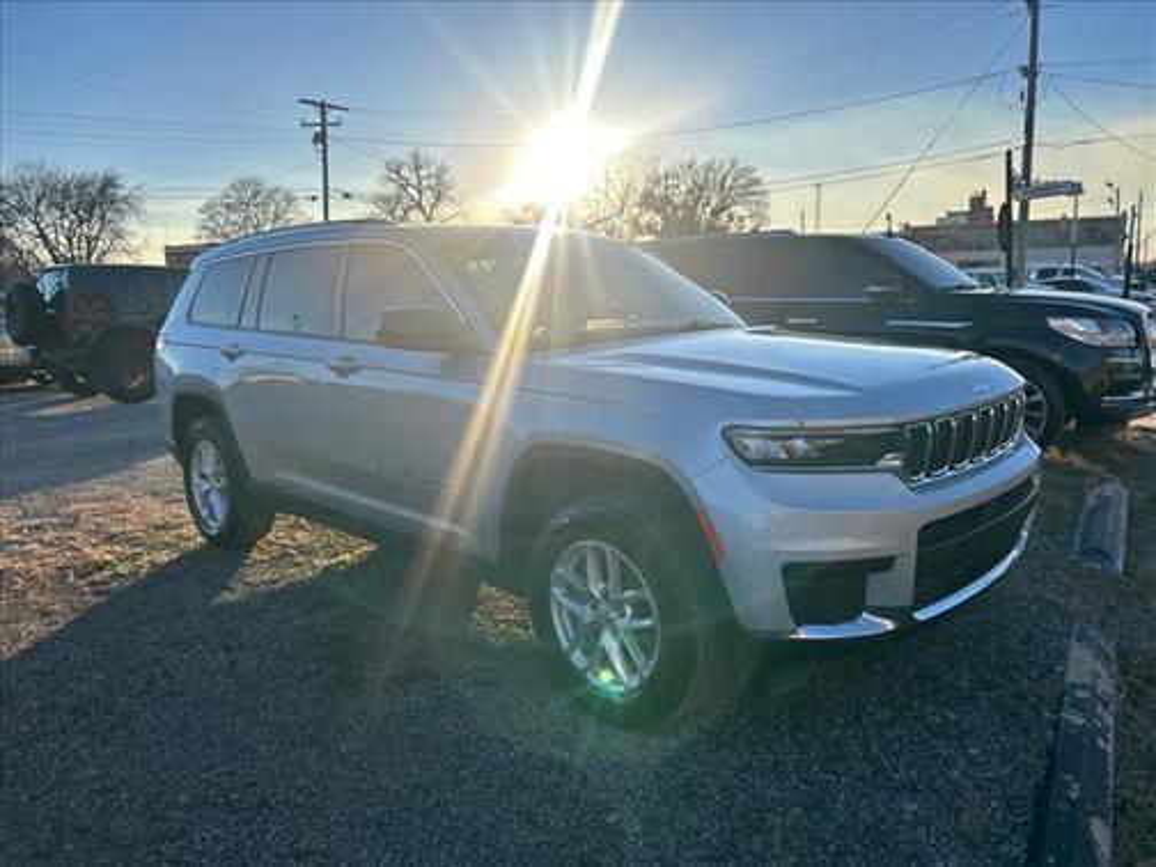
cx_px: 578
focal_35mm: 26
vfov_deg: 53.1
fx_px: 868
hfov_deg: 67.3
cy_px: 434
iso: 50
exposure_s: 1/3257
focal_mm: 5.7
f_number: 1.5
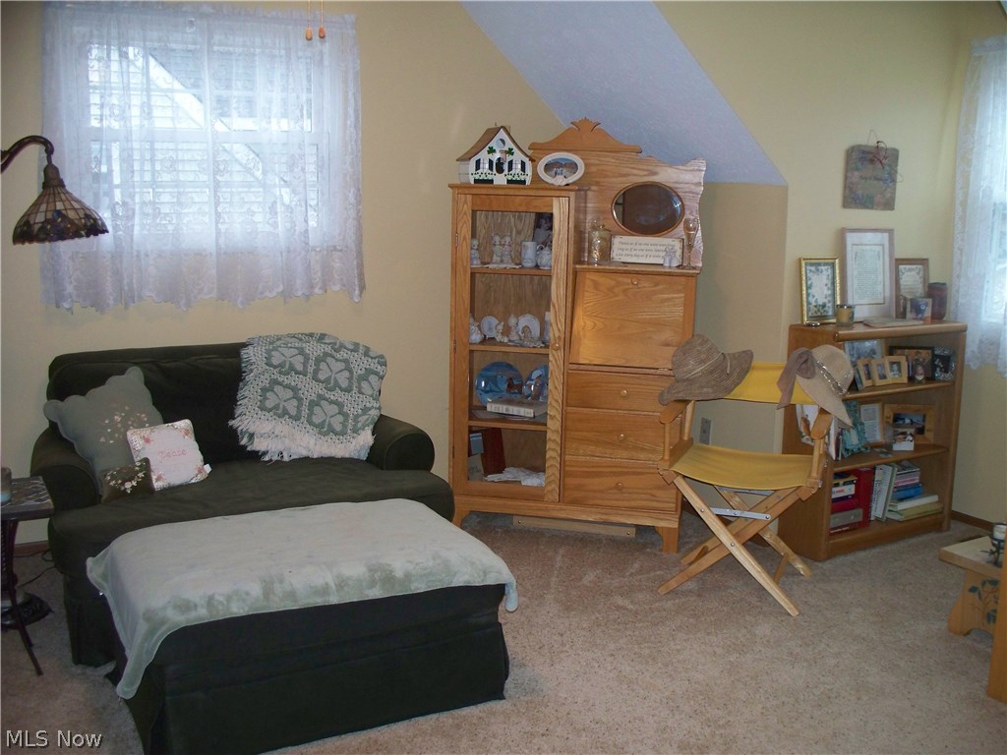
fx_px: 1047
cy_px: 378
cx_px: 504
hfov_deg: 51.4
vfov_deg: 39.7
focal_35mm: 36
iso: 200
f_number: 2.8
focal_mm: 7.54
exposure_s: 1/30
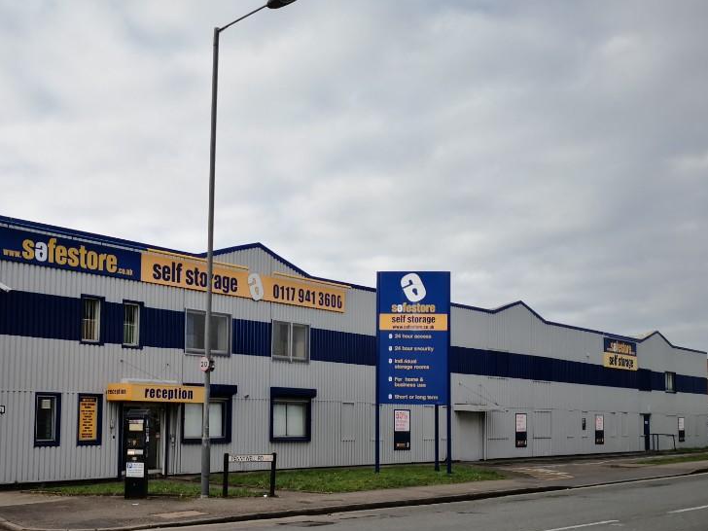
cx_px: 232
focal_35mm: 38
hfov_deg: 48.1
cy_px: 356
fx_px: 777
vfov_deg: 37.3
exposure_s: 1/686
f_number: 1.6
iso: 50
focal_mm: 3.95
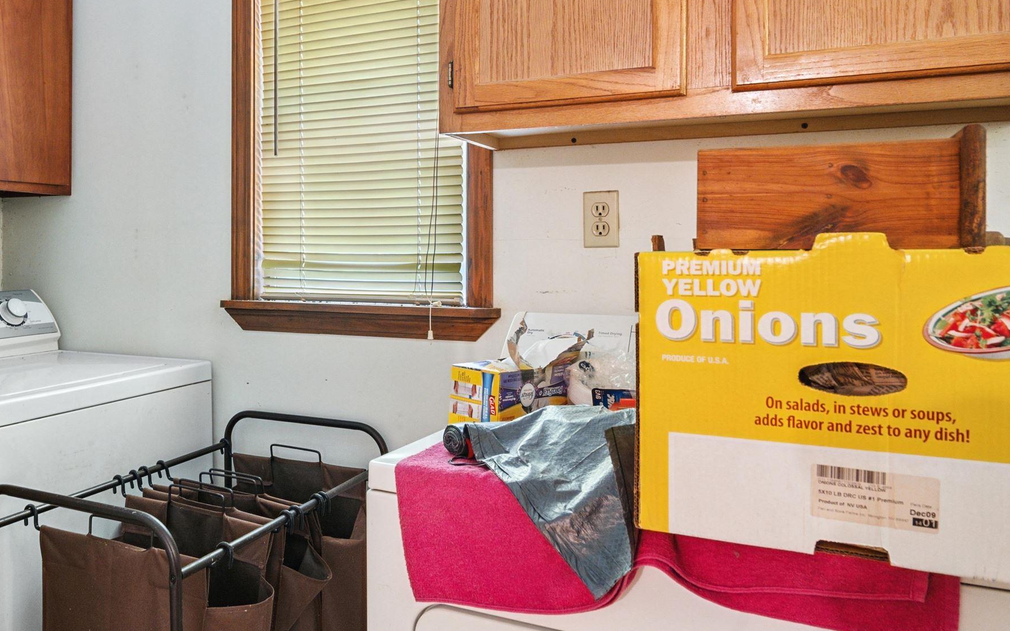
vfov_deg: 44.3
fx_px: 771
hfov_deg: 64.6
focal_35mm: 28
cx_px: 330
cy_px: 248
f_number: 5.6
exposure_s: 1/4
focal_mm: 16
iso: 1250
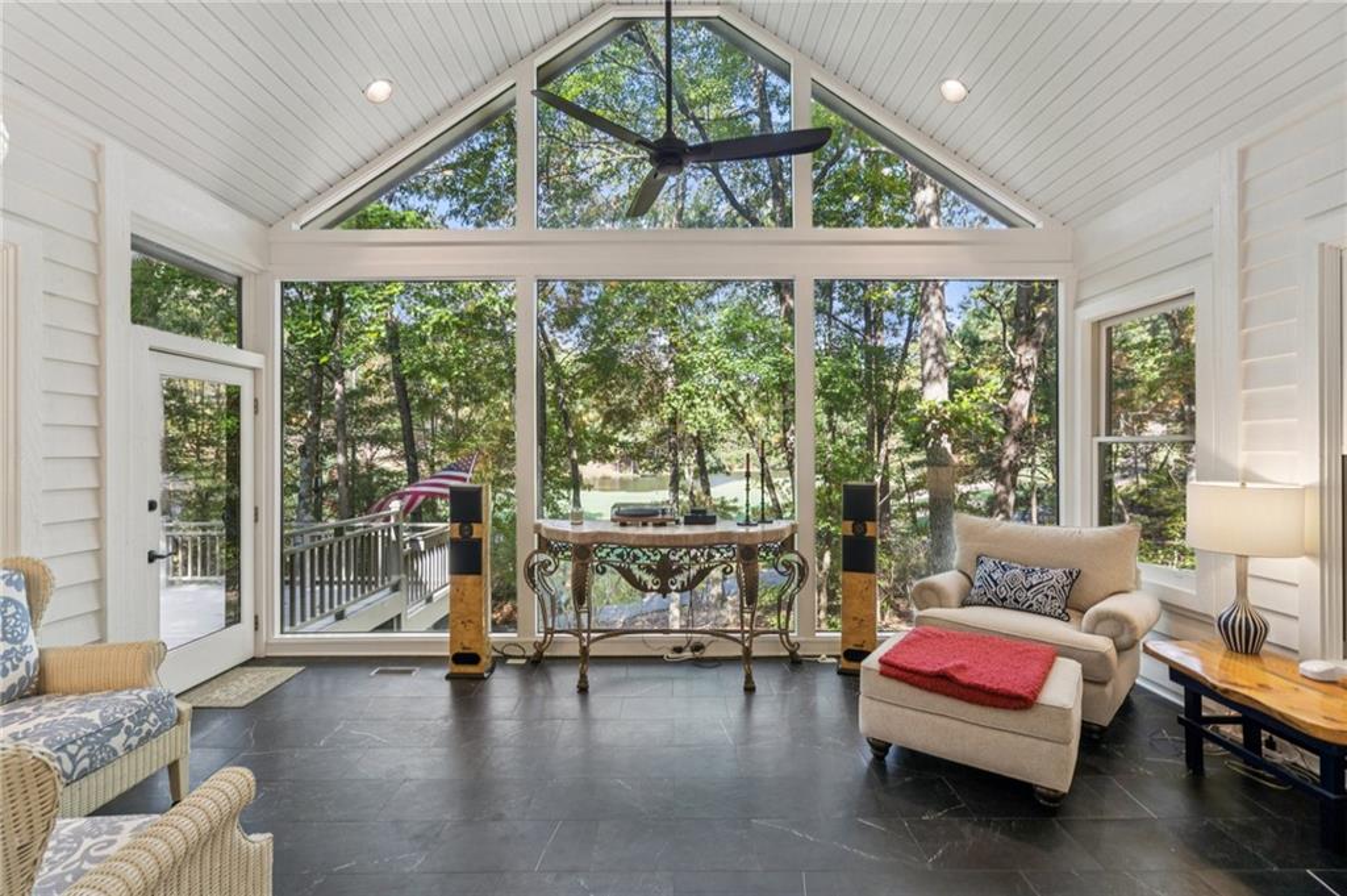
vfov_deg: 73.7
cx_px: 674
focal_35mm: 16
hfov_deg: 96.8
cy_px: 448
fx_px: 598
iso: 400
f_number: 5.6
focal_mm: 16
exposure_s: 1/80
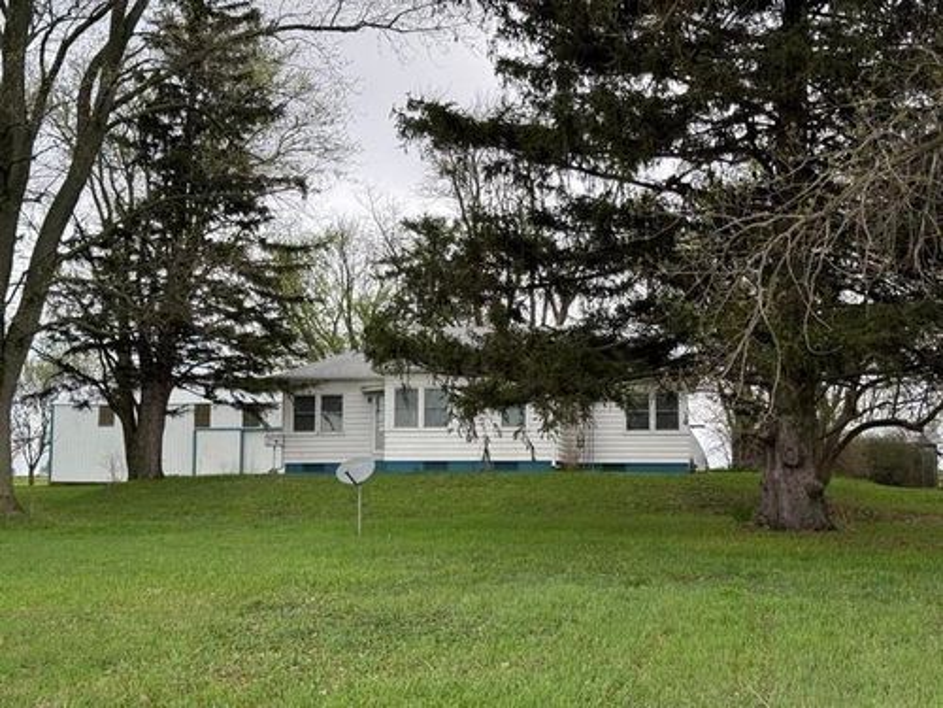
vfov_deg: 30.3
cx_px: 472
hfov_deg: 39.7
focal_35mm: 48
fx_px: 1308
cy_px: 354
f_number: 1.78
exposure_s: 1/322
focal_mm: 6.76
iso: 80
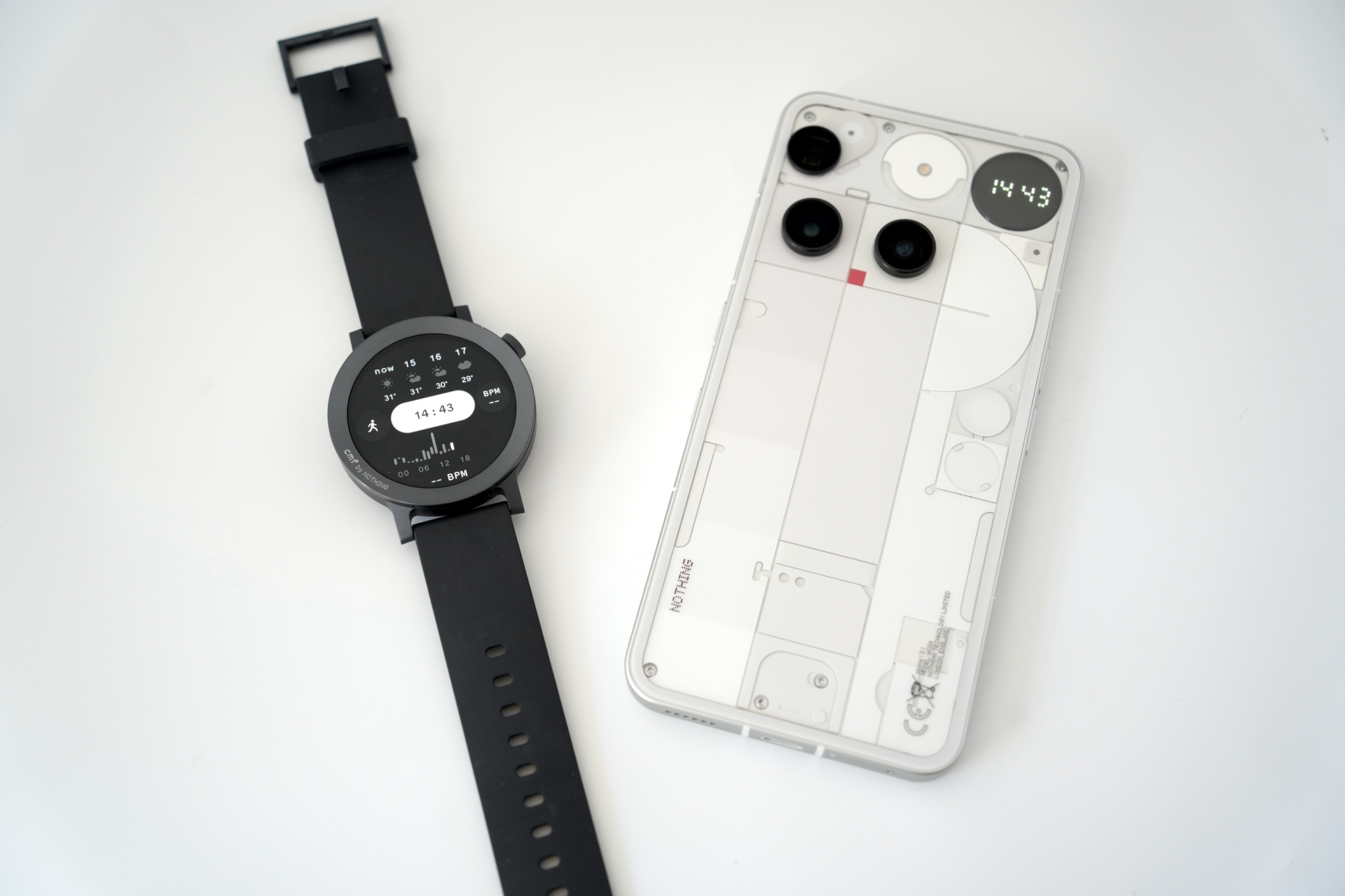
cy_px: 448
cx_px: 672
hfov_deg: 43.6
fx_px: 1681
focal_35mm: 45
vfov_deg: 29.9
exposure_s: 1/80
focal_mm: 45
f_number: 4
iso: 400
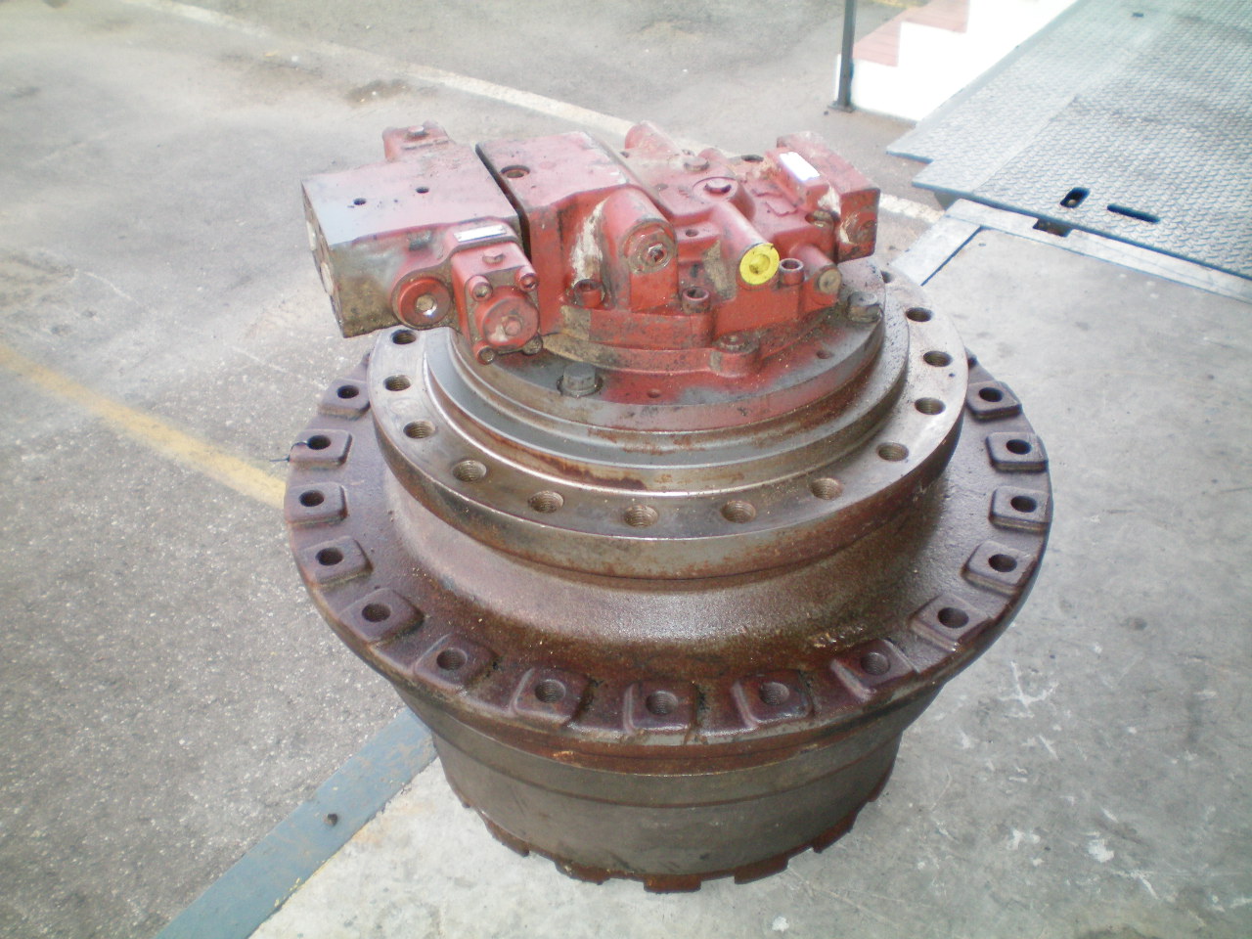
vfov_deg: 37.7
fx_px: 1374
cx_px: 626
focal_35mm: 38
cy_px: 470
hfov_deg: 49.0
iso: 80
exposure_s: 1/60
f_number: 3.1
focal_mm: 6.3
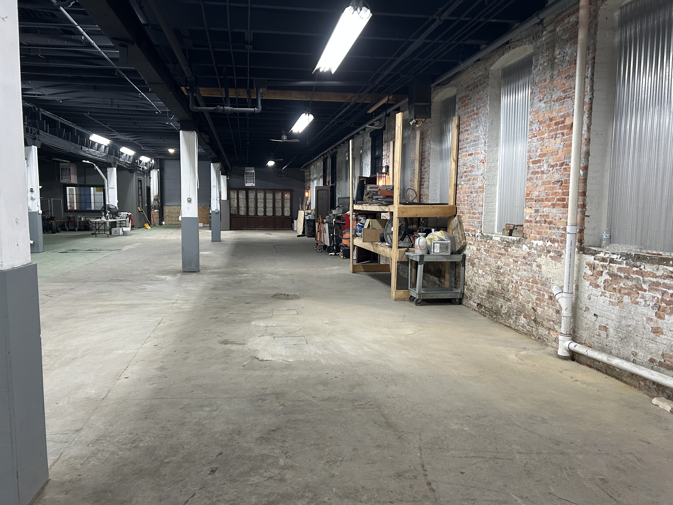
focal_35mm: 26
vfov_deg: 53.1
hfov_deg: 67.3
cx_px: 336
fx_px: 505
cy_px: 252
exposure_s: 1/60
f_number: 1.5
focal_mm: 5.7
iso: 160
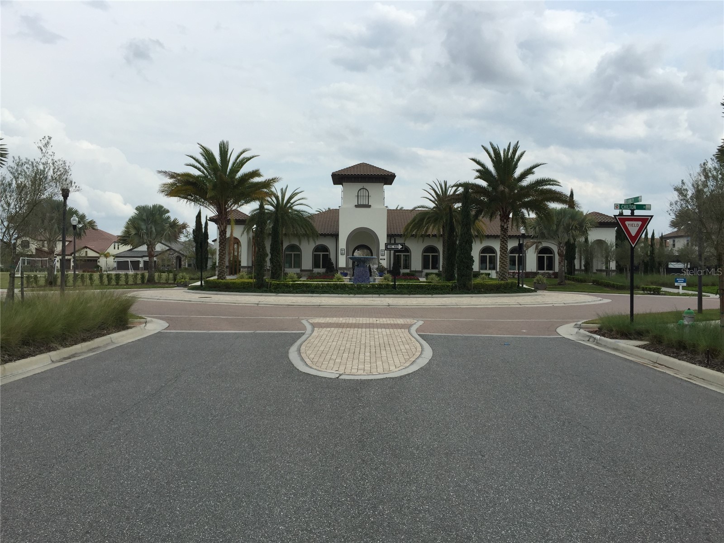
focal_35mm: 29
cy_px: 272
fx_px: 607
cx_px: 362
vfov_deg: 48.2
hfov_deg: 61.7
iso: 32
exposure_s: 1/2198
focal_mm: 4.15
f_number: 2.2
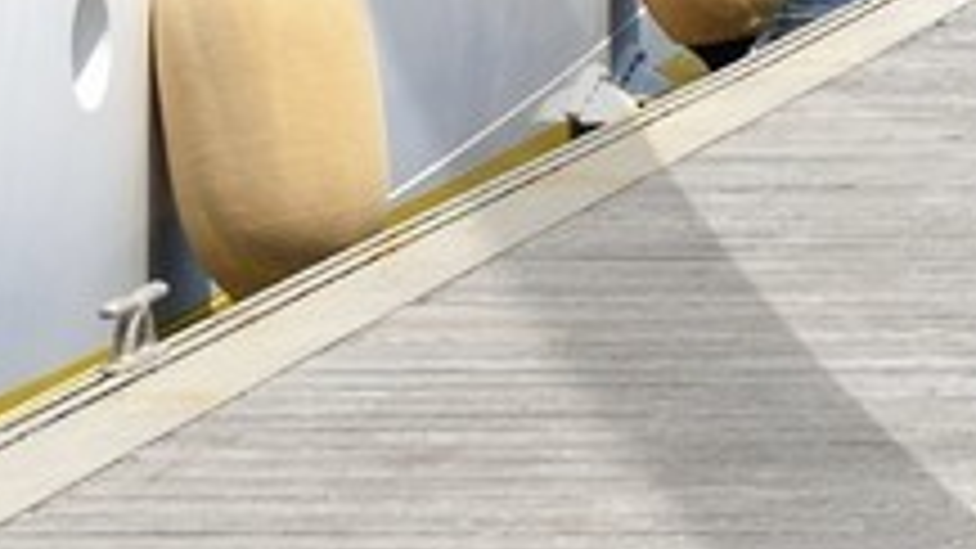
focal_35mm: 278
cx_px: 2051
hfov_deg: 7.4
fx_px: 7194
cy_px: -740
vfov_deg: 4.3
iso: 200
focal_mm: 36
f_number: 8
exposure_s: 1/1000
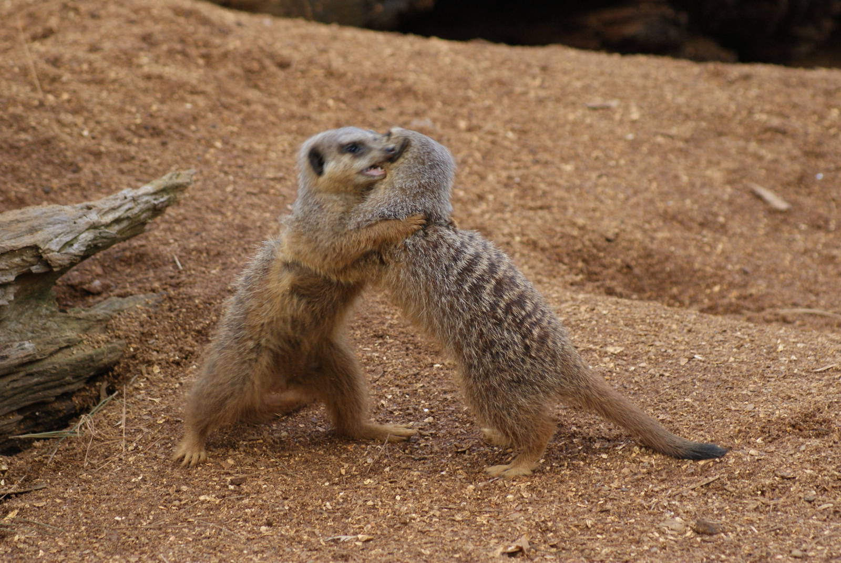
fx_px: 5262
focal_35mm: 225
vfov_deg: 6.1
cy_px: 282
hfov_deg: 9.1
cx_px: 420
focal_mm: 150
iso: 400
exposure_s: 1/125
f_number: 5.6
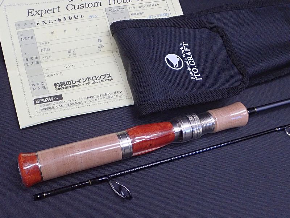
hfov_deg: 49.0
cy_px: 109
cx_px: 145
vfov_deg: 37.7
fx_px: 318
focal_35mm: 38
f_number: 3.5
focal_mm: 6.86
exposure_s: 1/50
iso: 800
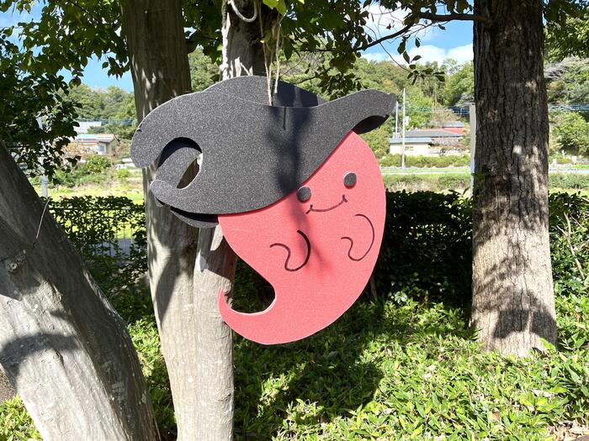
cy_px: 220
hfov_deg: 67.3
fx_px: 442
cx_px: 294
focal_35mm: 26
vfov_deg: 53.1
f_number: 1.6
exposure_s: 1/1672
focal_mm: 5.1
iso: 50
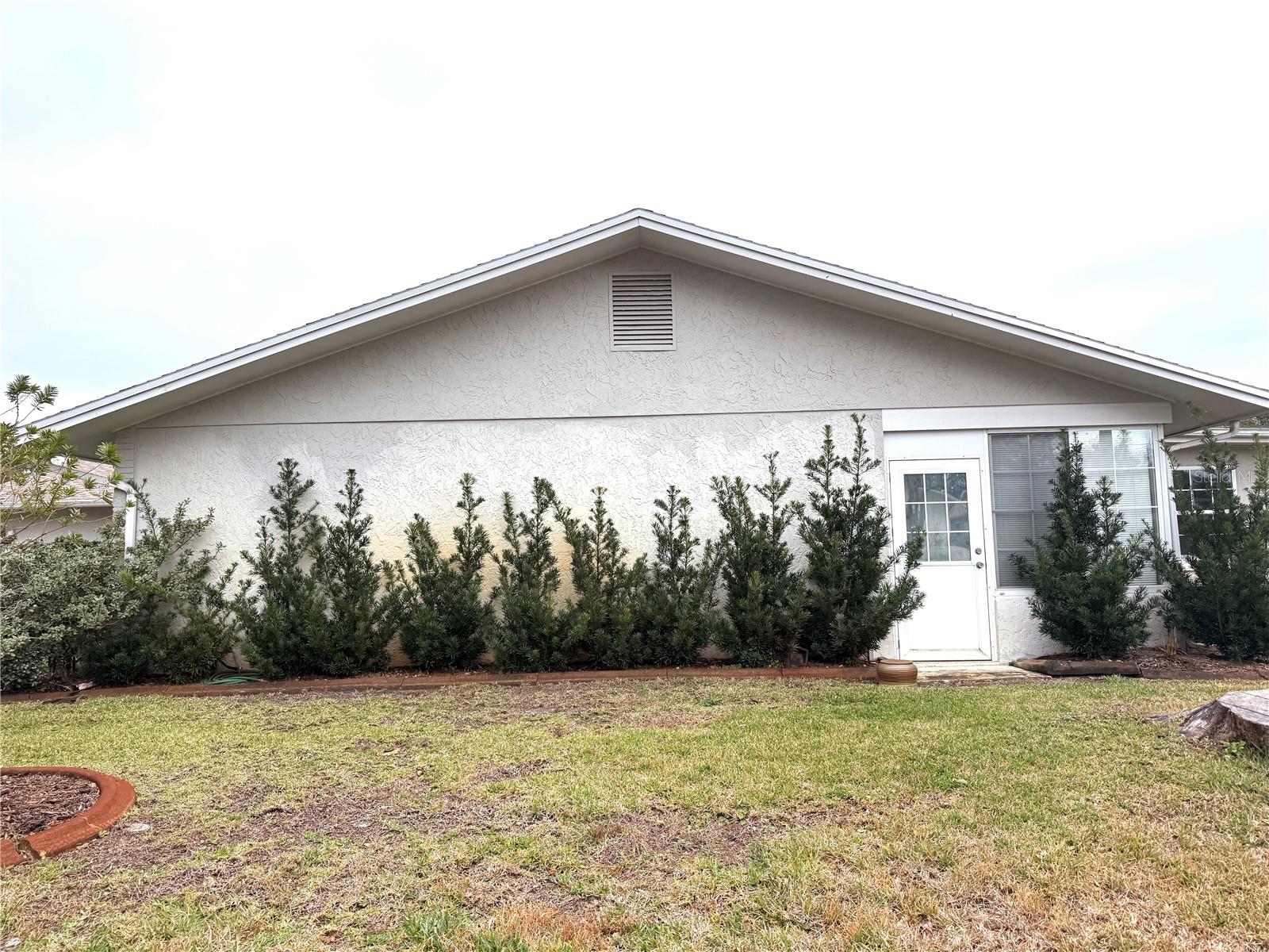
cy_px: 476
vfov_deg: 56.8
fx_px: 880
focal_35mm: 24
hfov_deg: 71.6
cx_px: 634
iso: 80
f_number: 1.78
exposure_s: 1/2525
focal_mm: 6.76
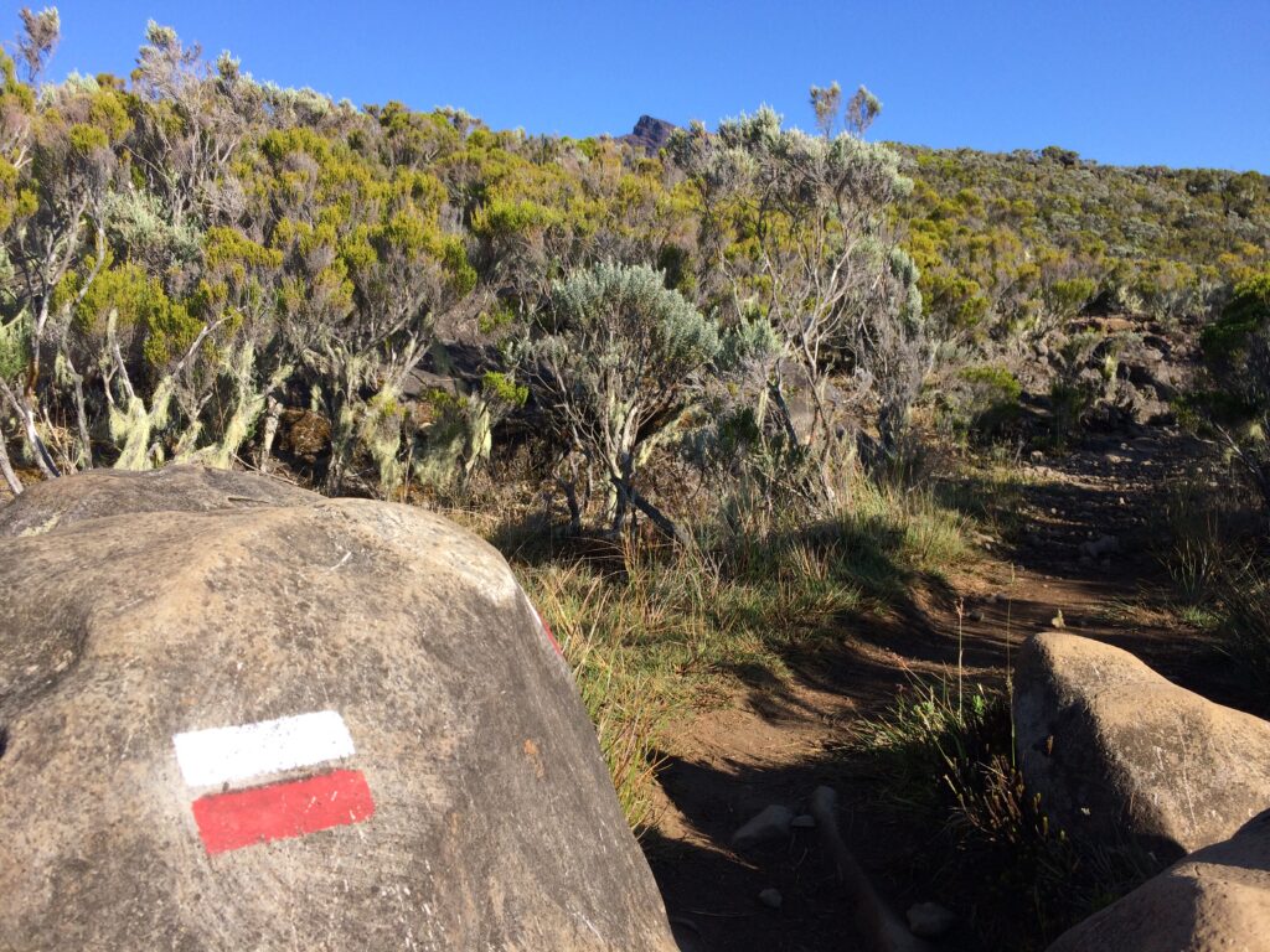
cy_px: 476
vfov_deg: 48.2
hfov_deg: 61.7
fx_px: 1064
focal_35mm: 29
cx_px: 635
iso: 32
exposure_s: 1/1208
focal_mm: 4.15
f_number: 2.2
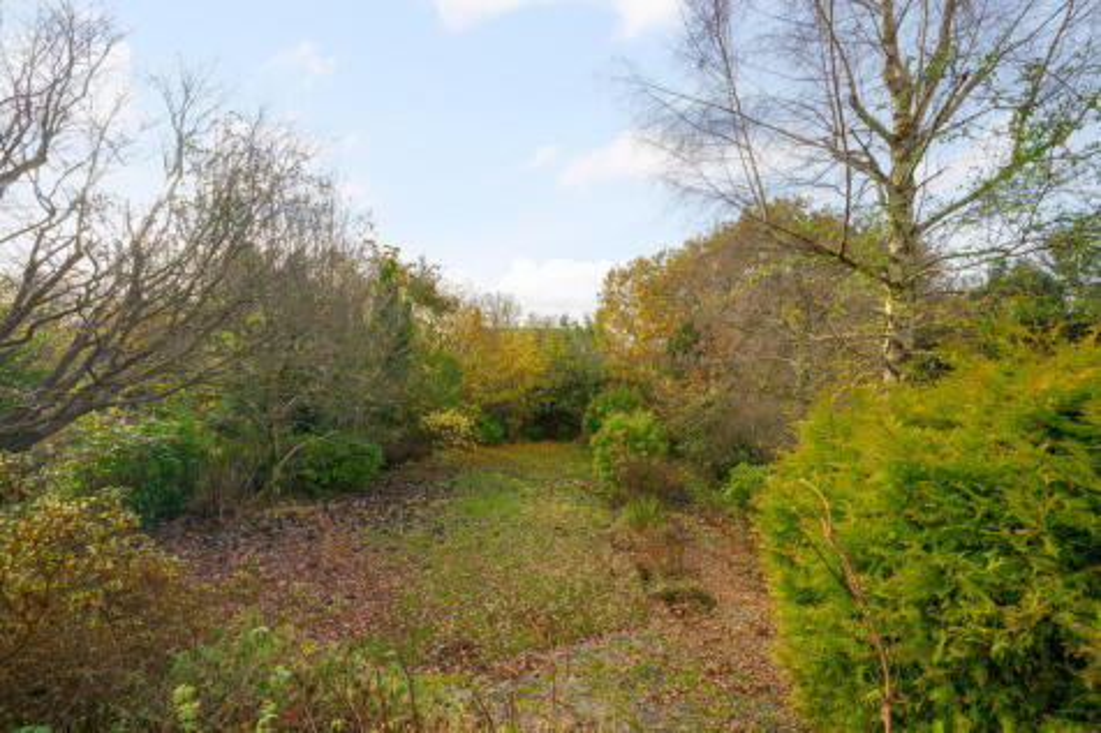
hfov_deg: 93.3
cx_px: 550
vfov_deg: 70.4
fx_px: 520
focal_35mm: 17
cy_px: 366
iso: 640
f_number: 7.1
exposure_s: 1/320
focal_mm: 17
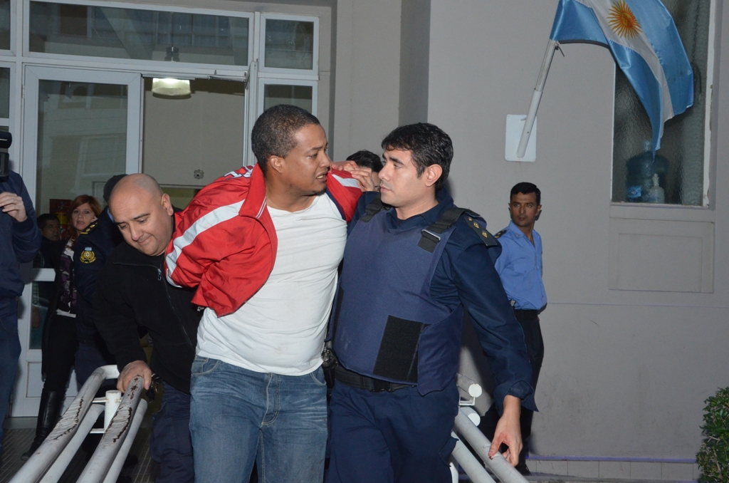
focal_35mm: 48
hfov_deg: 41.2
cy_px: 242
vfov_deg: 27.9
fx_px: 970
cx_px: 364
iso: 2000
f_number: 9
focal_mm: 32
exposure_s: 1/60
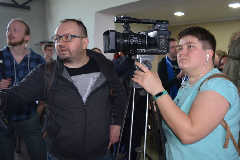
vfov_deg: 46.4
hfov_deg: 65.5
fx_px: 187
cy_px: 78
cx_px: 120
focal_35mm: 28
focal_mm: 18
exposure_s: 1/60
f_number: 3.5
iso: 900
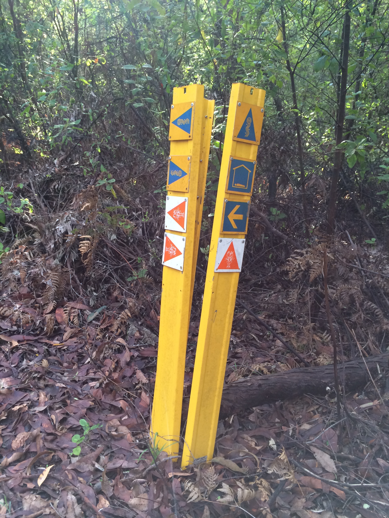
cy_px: 259
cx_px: 194
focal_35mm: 30
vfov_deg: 60.0
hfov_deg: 46.8
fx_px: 450
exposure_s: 1/30
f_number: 2.2
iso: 40
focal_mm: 4.12
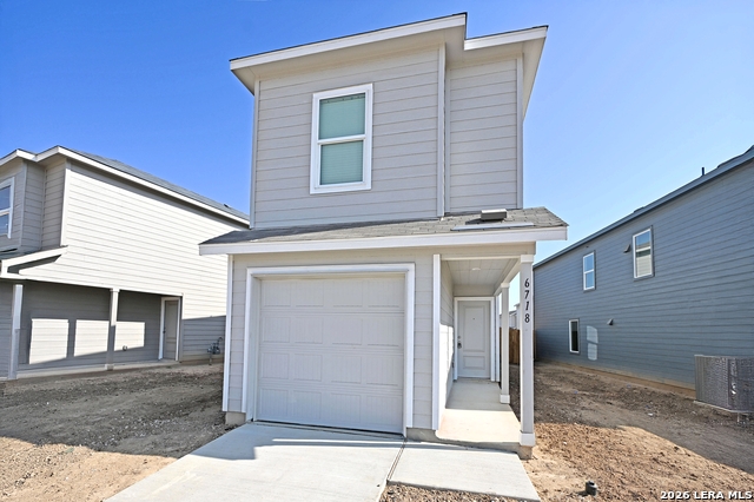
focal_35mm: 18
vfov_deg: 67.3
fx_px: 377
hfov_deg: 90.0
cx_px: 377
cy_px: 251
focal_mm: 12
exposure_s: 1/200
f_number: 7.1
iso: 64
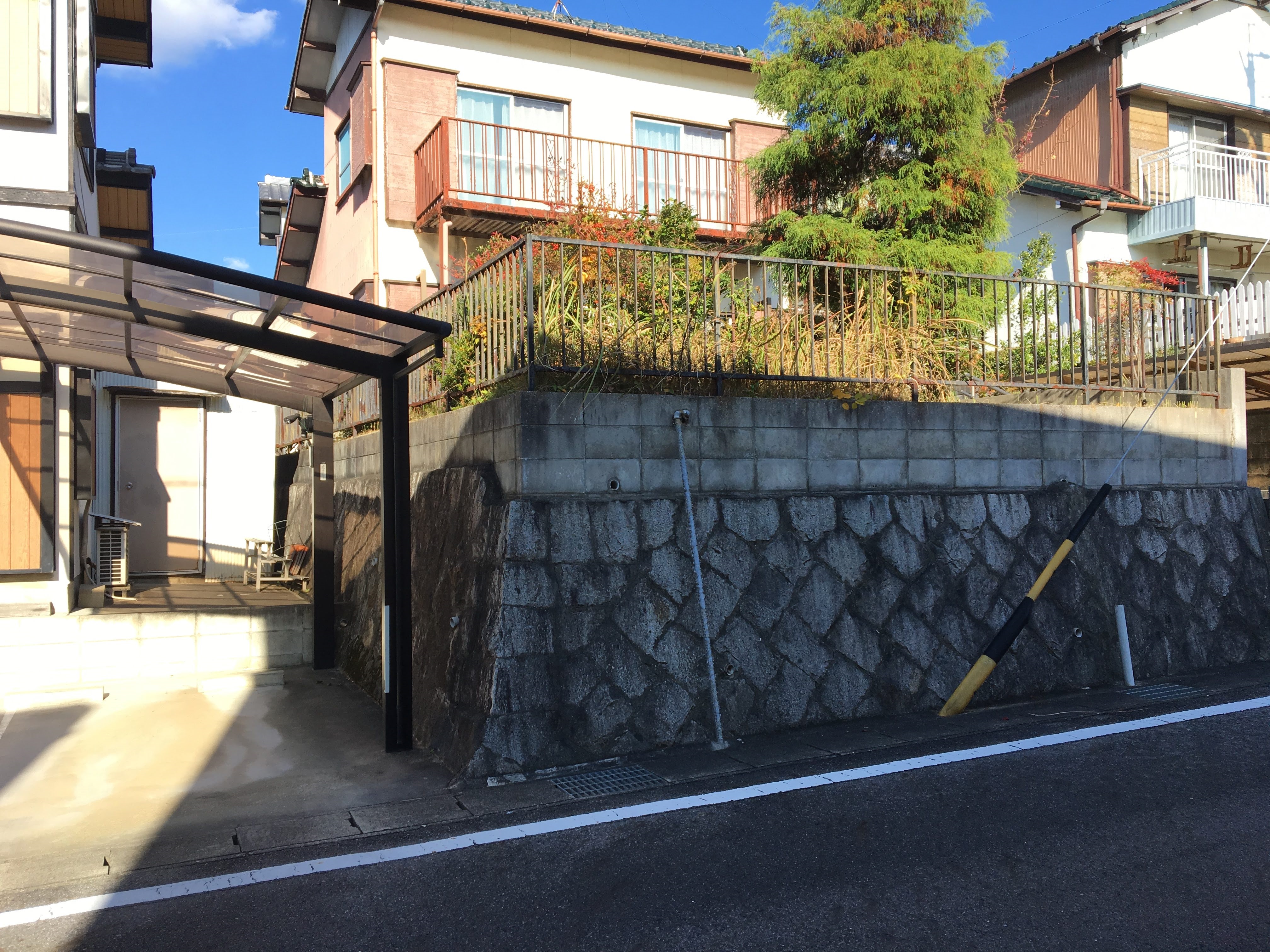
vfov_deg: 48.2
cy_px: 476
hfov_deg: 61.7
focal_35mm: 29
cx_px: 635
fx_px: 1064
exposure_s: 1/680
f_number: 2.2
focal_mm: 4.15
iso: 25
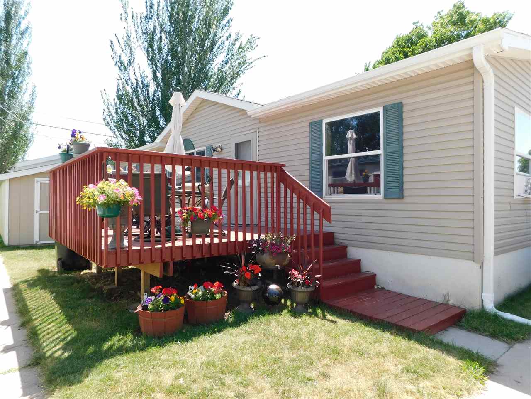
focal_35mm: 23
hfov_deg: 73.9
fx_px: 353
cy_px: 200
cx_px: 266
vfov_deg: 58.9
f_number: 3
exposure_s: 1/500
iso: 125
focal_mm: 4
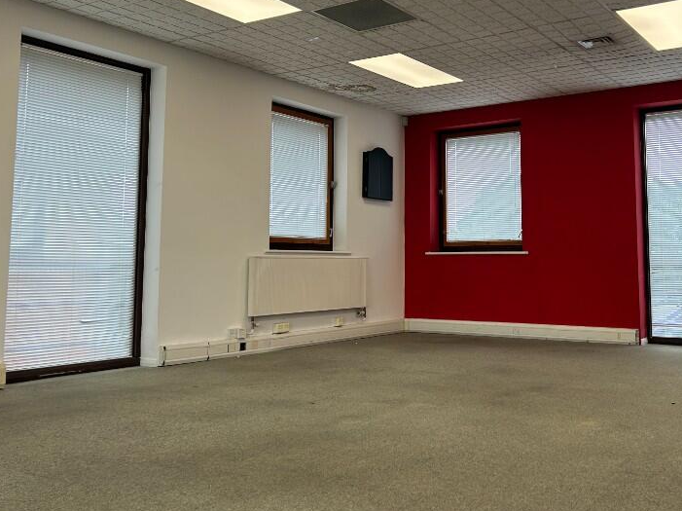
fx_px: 748
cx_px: 413
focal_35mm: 38
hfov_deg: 48.7
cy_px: 197
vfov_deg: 37.5
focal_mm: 5.7
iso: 40
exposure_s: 1/139
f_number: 1.5
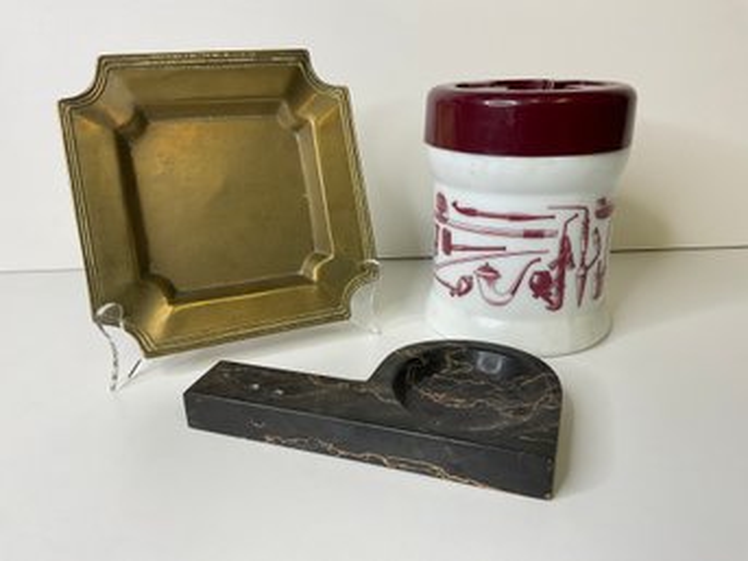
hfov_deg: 61.7
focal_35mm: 29
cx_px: 374
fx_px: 626
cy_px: 280
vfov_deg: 48.2
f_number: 1.8
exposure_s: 1/120
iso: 20
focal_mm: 3
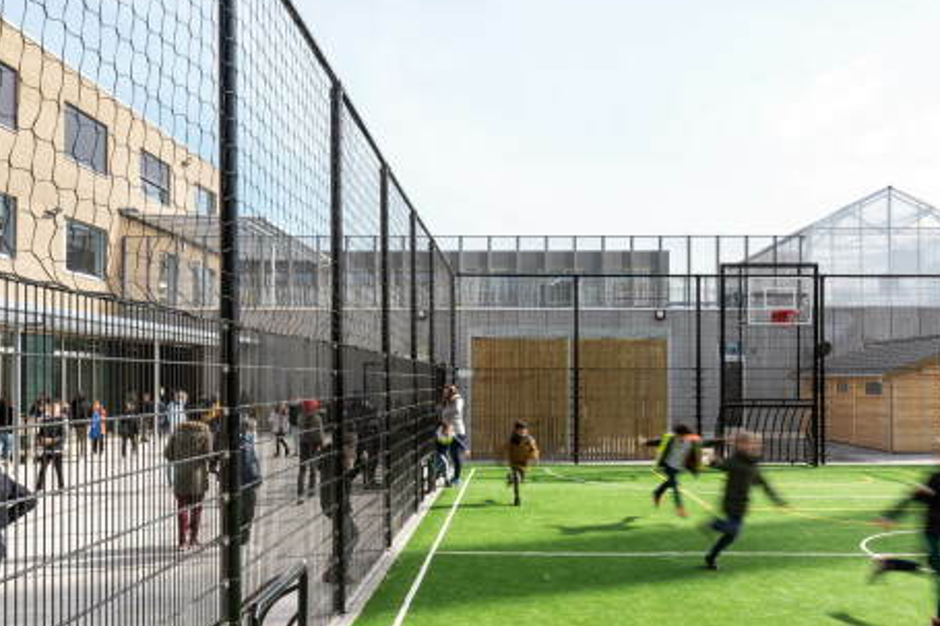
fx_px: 861
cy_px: 351
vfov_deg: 39.9
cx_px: 576
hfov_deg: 56.7
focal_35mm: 33
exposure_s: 1/25
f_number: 14
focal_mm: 25
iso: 50
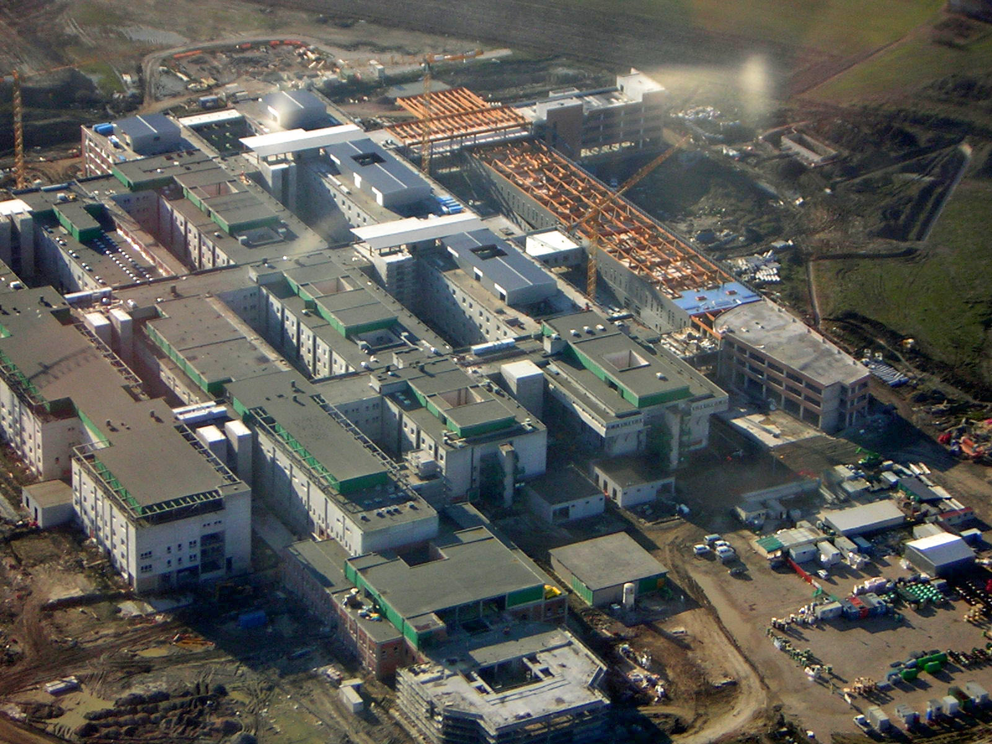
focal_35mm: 108
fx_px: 3095
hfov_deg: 18.2
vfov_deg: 13.7
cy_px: 372
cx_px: 496
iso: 50
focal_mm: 14.1
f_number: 4.7
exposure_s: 1/261
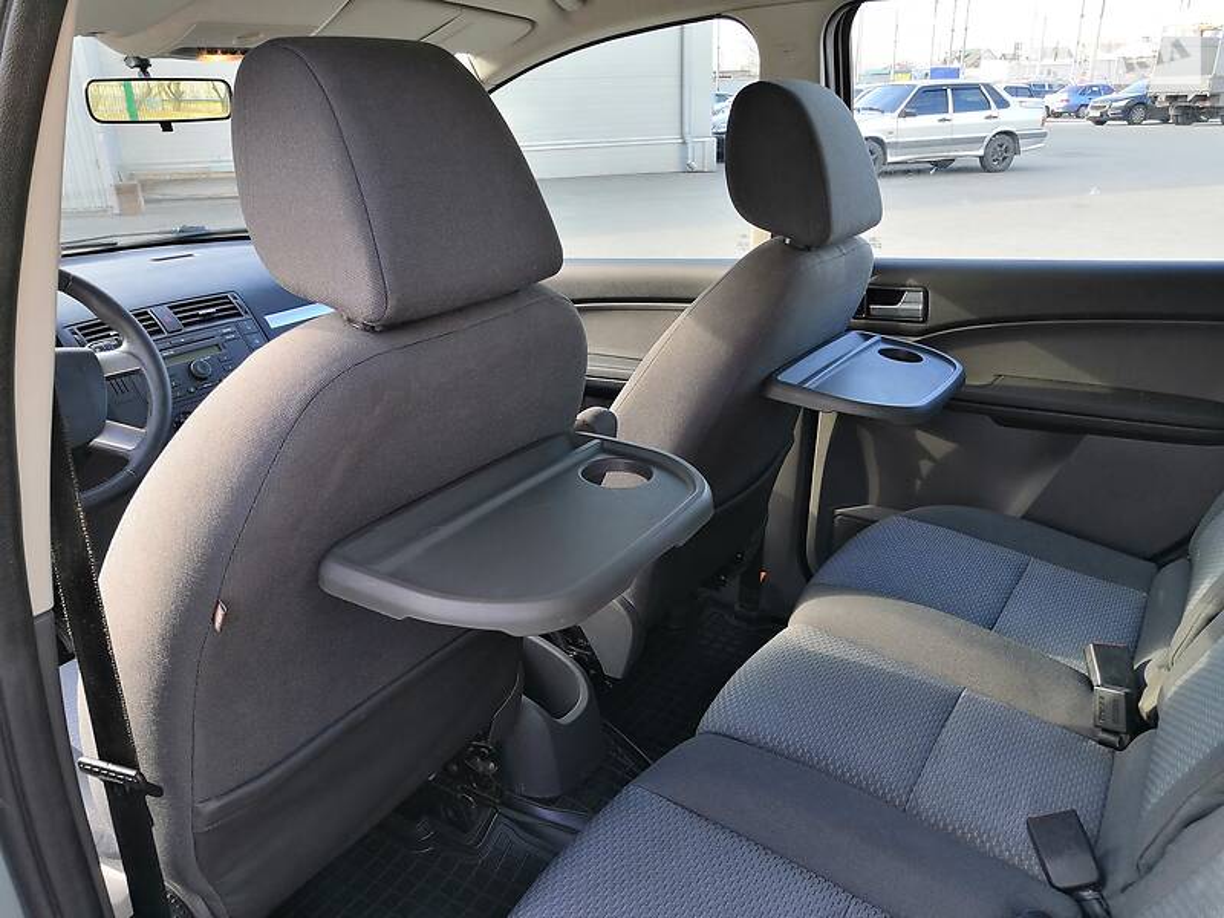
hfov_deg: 65.3
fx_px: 955
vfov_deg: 51.4
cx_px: 612
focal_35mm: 27
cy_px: 459
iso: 64
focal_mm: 4
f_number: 1.8
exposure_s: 1/100
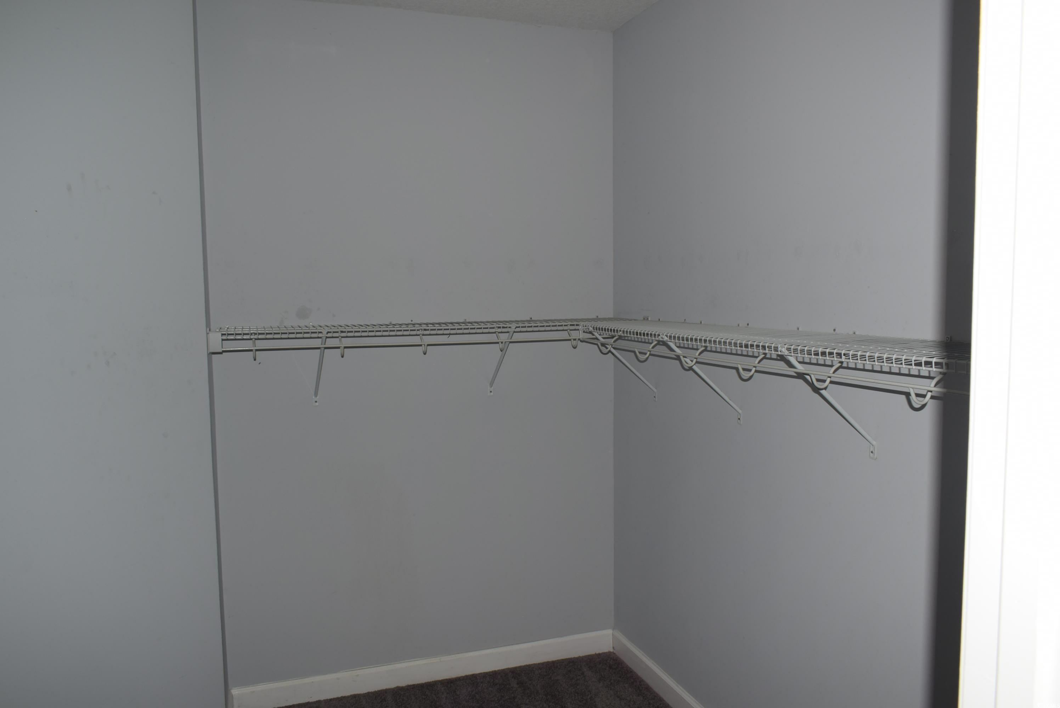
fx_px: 796
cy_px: 354
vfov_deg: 48.0
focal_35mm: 27
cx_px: 530
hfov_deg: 67.3
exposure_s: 1/60
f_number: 8
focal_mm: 18
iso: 250
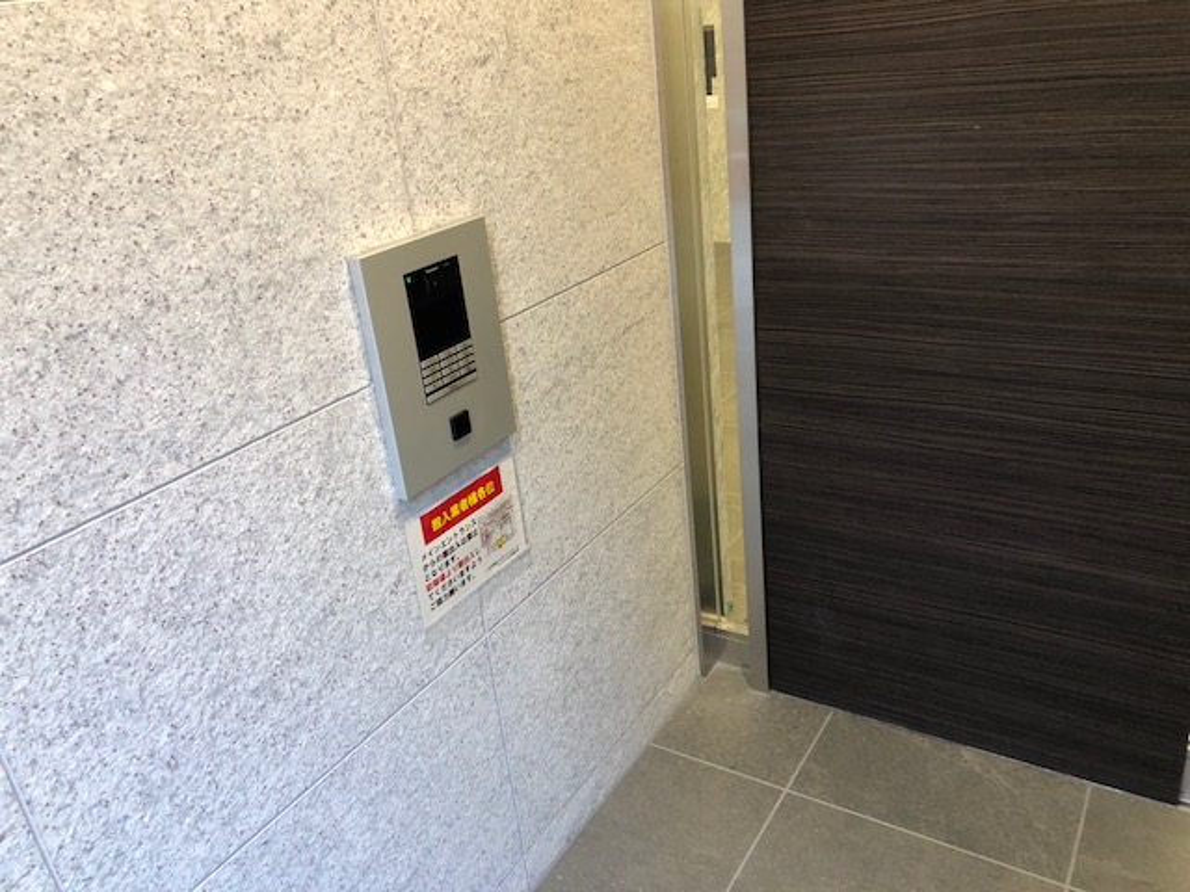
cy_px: 446
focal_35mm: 28
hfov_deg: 63.4
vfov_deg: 49.7
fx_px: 963
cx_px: 595
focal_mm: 3.99
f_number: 1.8
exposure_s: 1/20
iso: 40
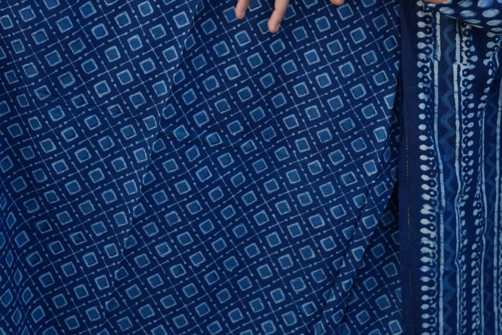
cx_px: 254
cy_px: -41
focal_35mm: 79
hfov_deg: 25.7
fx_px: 1101
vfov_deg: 16.7
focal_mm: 48
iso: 800
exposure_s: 1/320
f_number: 4.5
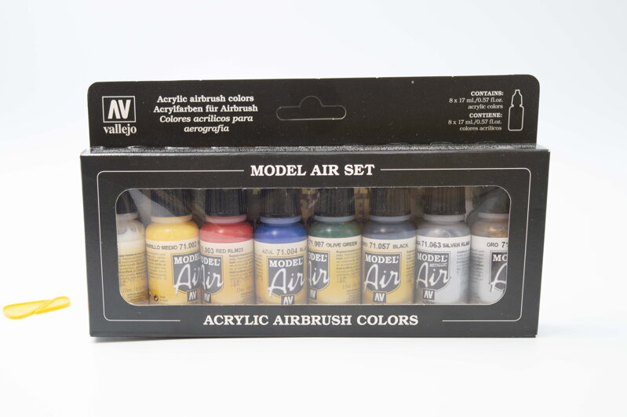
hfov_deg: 29.9
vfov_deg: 20.1
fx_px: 1174
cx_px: 314
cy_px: 208
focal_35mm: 68
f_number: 5
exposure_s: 1/50
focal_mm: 45
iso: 400
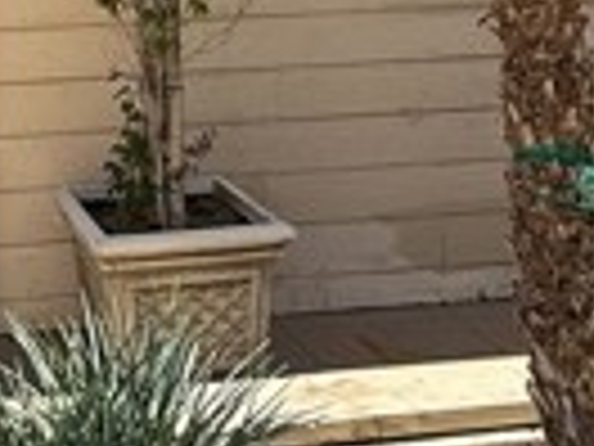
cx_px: -45
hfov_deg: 26.5
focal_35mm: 68
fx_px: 1167
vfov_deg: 19.6
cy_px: -162
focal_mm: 2.22
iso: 50
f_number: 2.2
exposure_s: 1/448
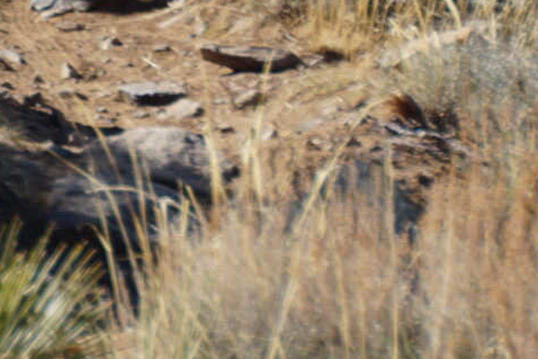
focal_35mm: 796
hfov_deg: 2.6
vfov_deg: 1.7
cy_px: -584
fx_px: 11894
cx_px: -700
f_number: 6.3
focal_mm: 99
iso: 100
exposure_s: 1/160
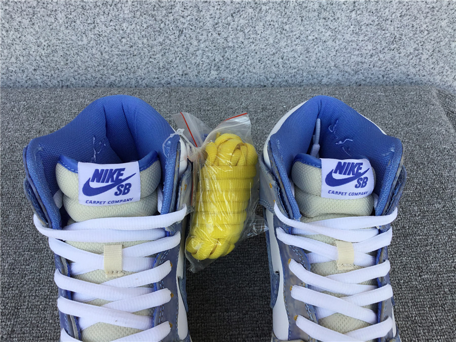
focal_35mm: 31
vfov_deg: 45.4
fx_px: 408
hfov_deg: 58.4
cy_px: 171
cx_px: 228
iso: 25
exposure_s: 1/223
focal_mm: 3.3
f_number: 2.4
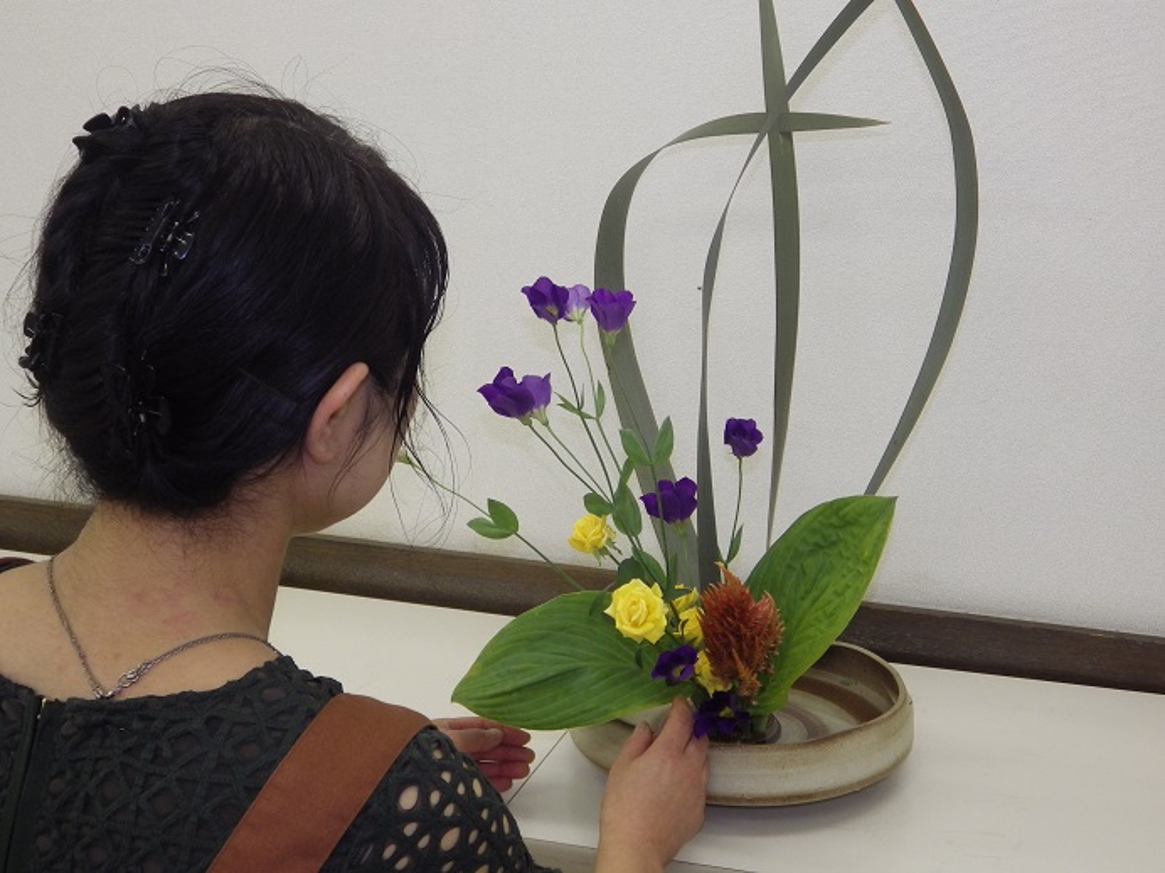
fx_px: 1986
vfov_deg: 24.8
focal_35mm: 59
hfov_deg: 32.7
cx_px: 582
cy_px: 436
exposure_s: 1/60
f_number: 4
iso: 200
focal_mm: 10.7
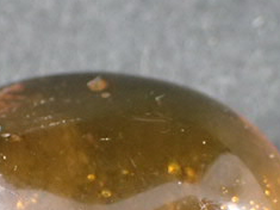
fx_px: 1544
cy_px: 222
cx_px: 87
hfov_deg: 10.3
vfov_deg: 7.7
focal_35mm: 191
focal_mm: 12.6
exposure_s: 1/200
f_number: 4
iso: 800
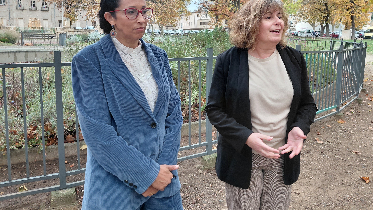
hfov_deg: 67.9
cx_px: 187
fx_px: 277
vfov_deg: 40.9
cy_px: 68
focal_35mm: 28
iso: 160
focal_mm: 4.69
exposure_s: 1/100
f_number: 1.8
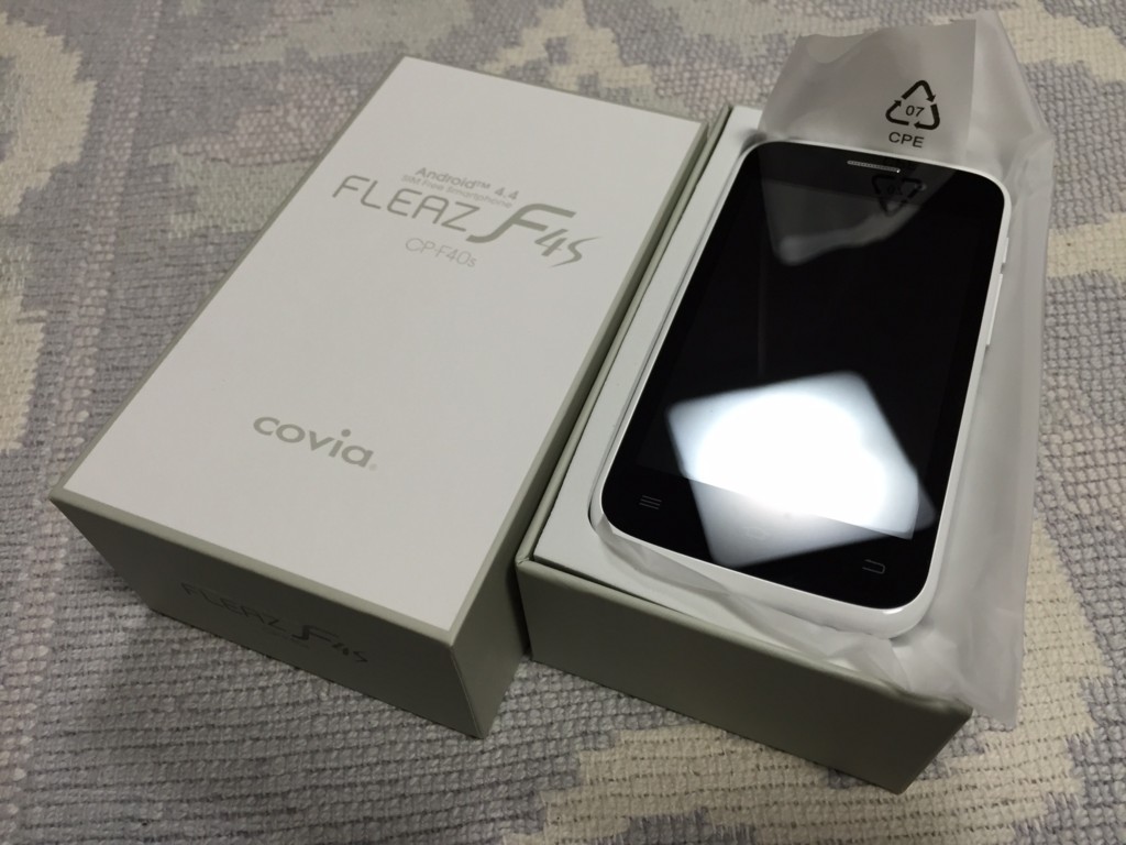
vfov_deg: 48.2
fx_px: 943
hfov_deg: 61.7
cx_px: 563
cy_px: 422
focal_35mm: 29
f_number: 2.2
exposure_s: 1/30
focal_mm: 4.15
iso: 80
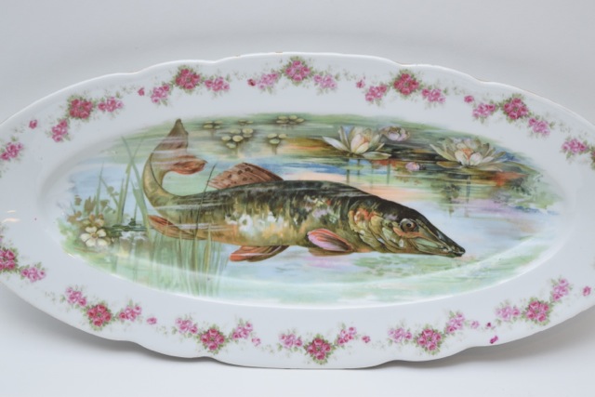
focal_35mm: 82
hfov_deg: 24.6
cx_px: 298
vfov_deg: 16.6
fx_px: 1364
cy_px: 198
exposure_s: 1/125
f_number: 5.6
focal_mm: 55
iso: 800
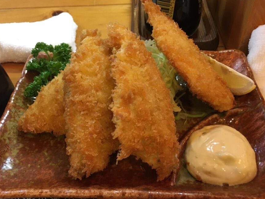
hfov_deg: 59.9
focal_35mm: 30
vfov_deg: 46.8
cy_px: 99
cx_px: 128
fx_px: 230
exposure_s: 1/24
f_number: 2.2
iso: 200
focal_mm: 4.15
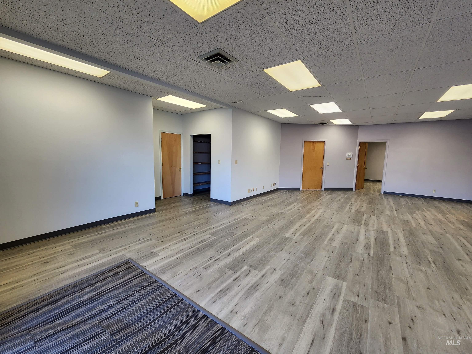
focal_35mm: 13
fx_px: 177
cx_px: 236
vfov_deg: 89.9
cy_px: 177
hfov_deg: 106.2
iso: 50
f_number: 2.2
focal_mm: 2.2
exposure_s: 1/60
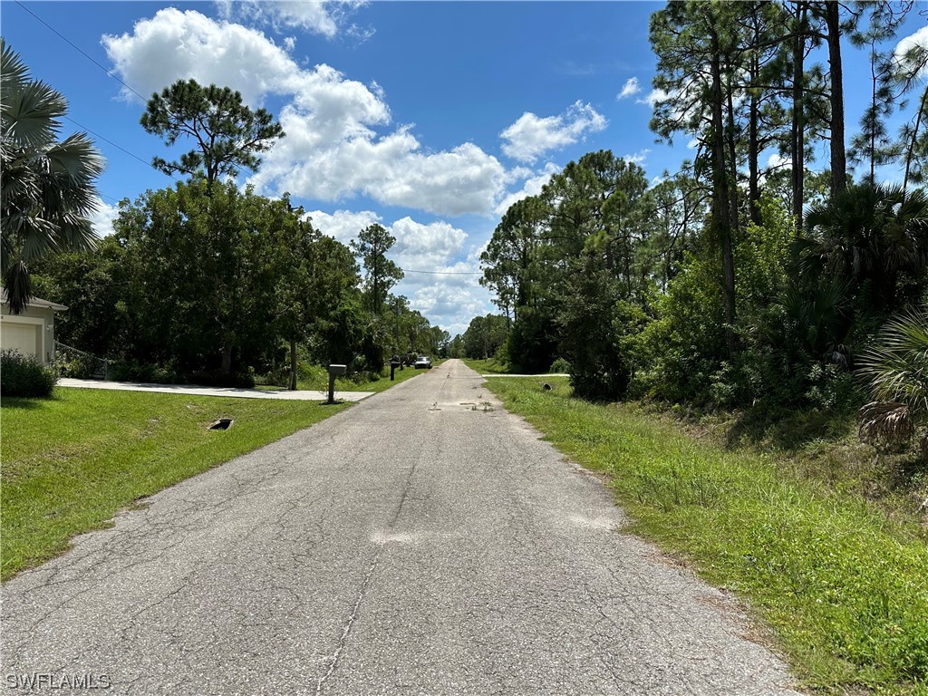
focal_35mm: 24
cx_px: 464
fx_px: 643
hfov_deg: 71.6
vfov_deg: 56.8
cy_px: 348
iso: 80
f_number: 1.78
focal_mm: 6.86
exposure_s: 1/6623
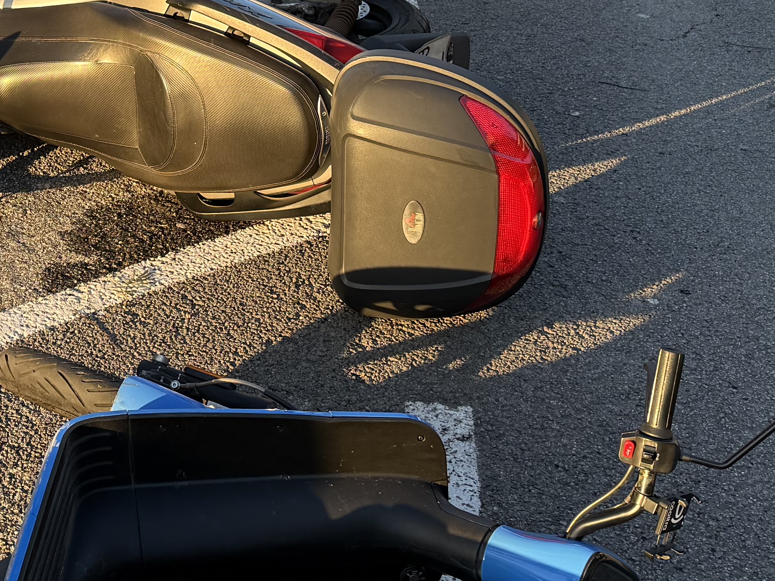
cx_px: -30
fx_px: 1612
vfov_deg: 19.9
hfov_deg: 25.5
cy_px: 19
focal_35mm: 72
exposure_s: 1/494
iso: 100
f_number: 1.78
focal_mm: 6.76
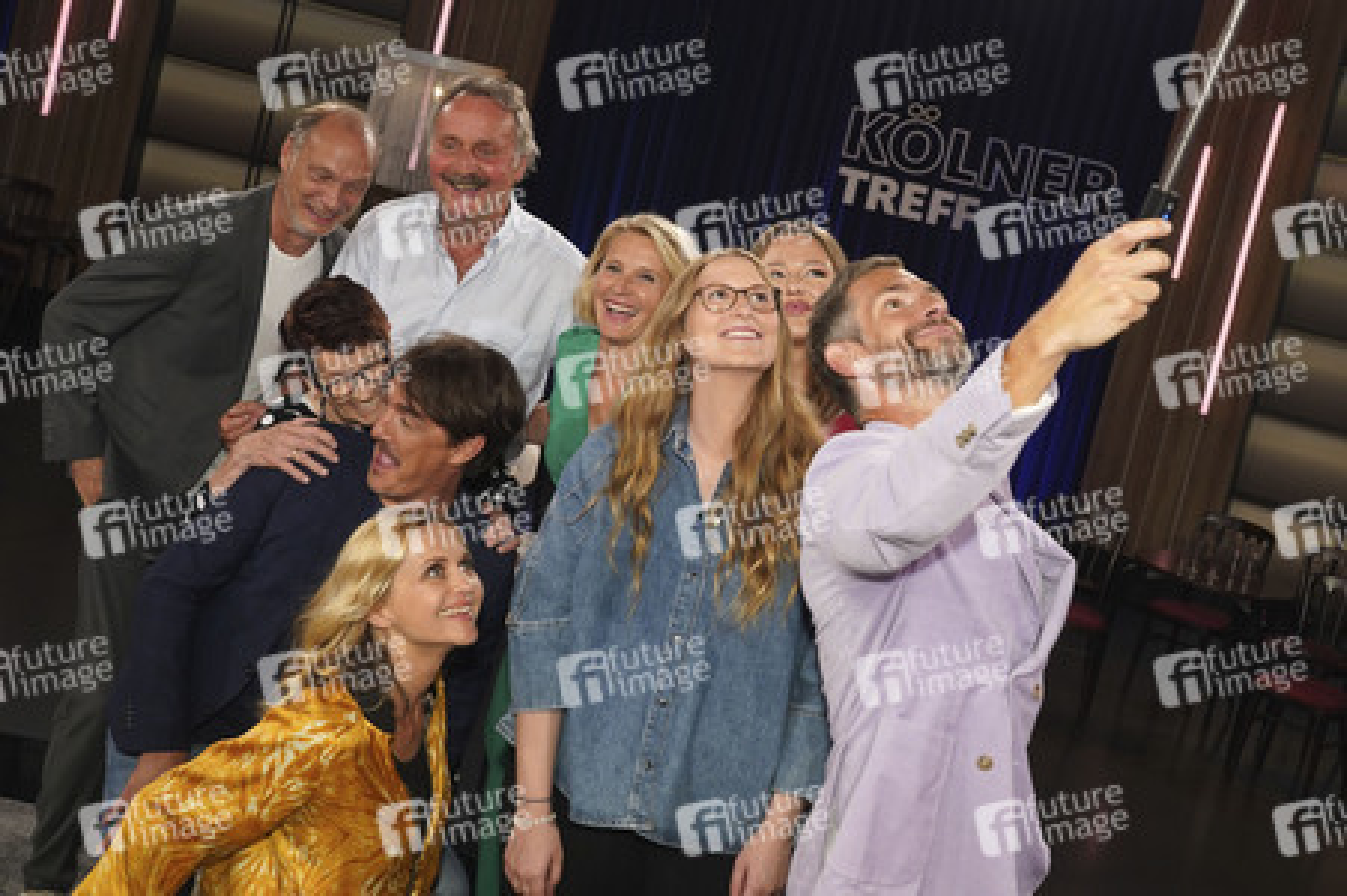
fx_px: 1533
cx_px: 674
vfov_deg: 32.6
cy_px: 448
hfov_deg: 47.4
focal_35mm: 41
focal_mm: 41
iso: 1600
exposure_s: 1/200
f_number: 5
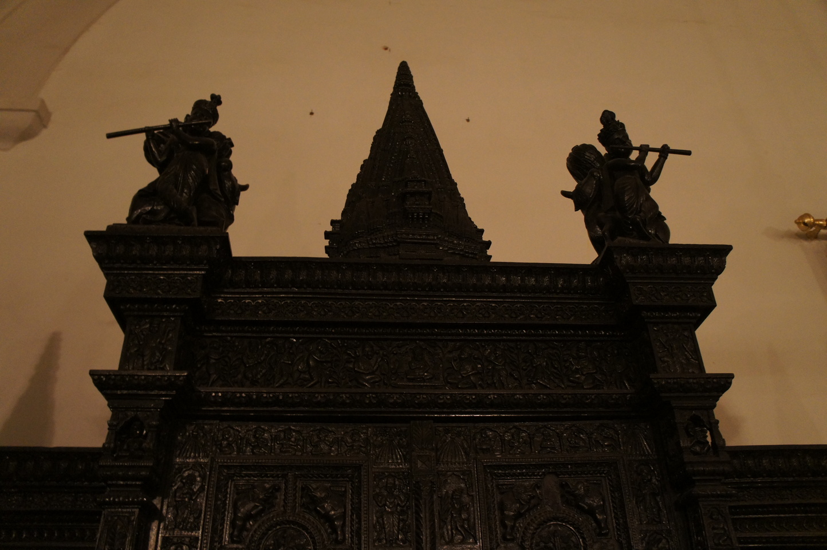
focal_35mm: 30
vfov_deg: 43.5
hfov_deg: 62.0
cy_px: 275
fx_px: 689
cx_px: 414
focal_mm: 20
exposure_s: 1/40
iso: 1600
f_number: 3.5
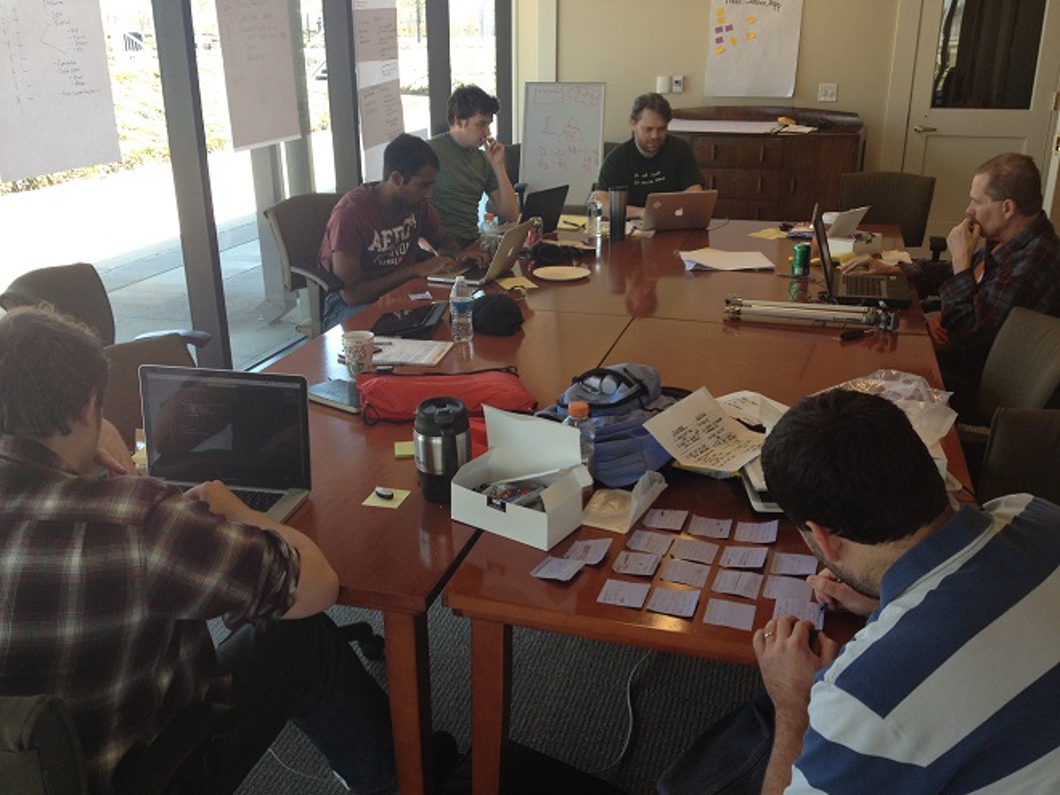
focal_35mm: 35
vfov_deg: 40.7
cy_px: 398
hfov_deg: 52.6
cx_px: 530
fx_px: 1072
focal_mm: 4.28
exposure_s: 1/120
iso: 64
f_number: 2.4
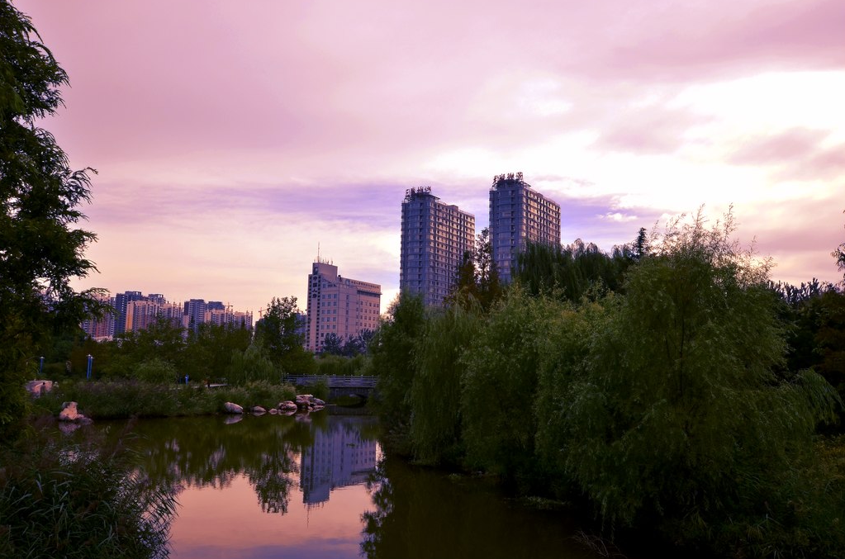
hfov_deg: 60.4
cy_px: 278
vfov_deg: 42.1
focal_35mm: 31
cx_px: 416
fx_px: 726
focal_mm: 20
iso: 400
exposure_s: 1/400
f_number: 10
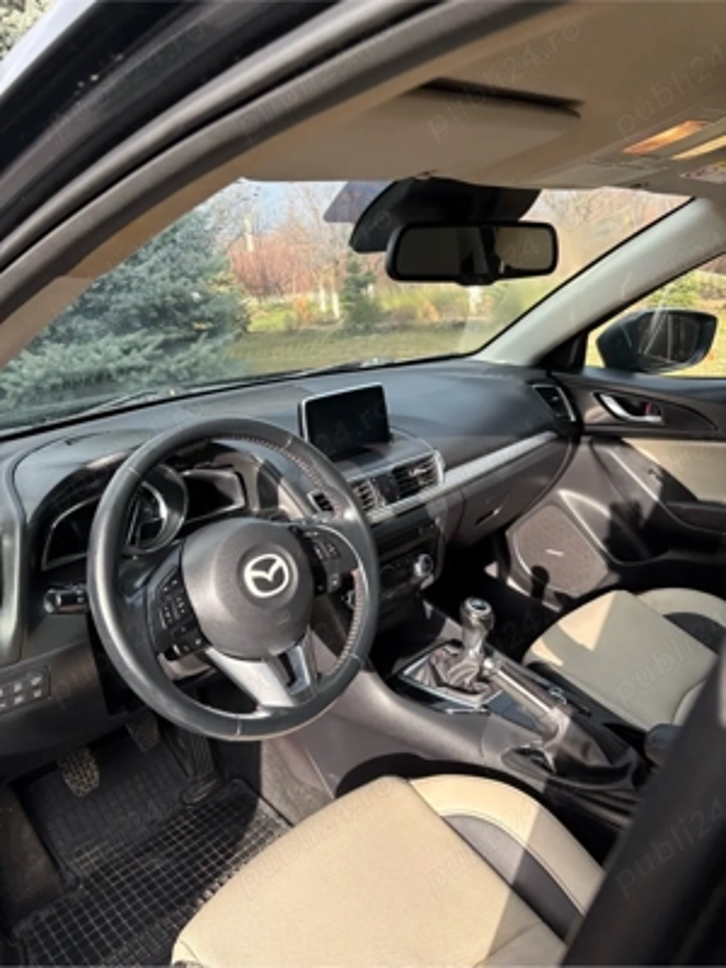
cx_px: 363
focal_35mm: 26
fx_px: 727
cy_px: 484
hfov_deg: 53.1
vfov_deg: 67.3
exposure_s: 1/523
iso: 64
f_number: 1.6
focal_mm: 5.96
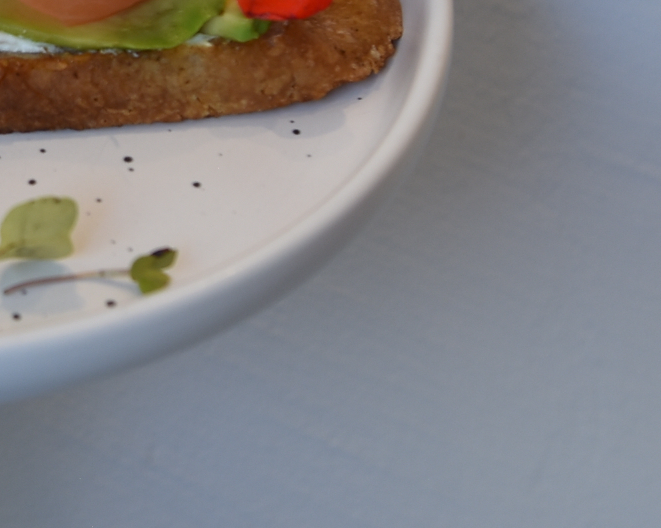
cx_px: -167
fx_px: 3247
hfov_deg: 11.4
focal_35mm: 166
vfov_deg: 9.2
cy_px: -31
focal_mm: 26
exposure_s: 1/80
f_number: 2.5
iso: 100
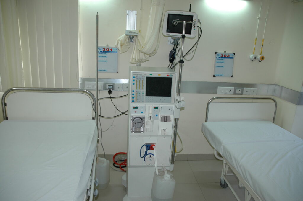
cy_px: 100
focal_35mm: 27
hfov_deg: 67.4
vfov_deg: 47.9
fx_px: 227
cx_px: 152
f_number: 3.5
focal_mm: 18
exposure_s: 1/80
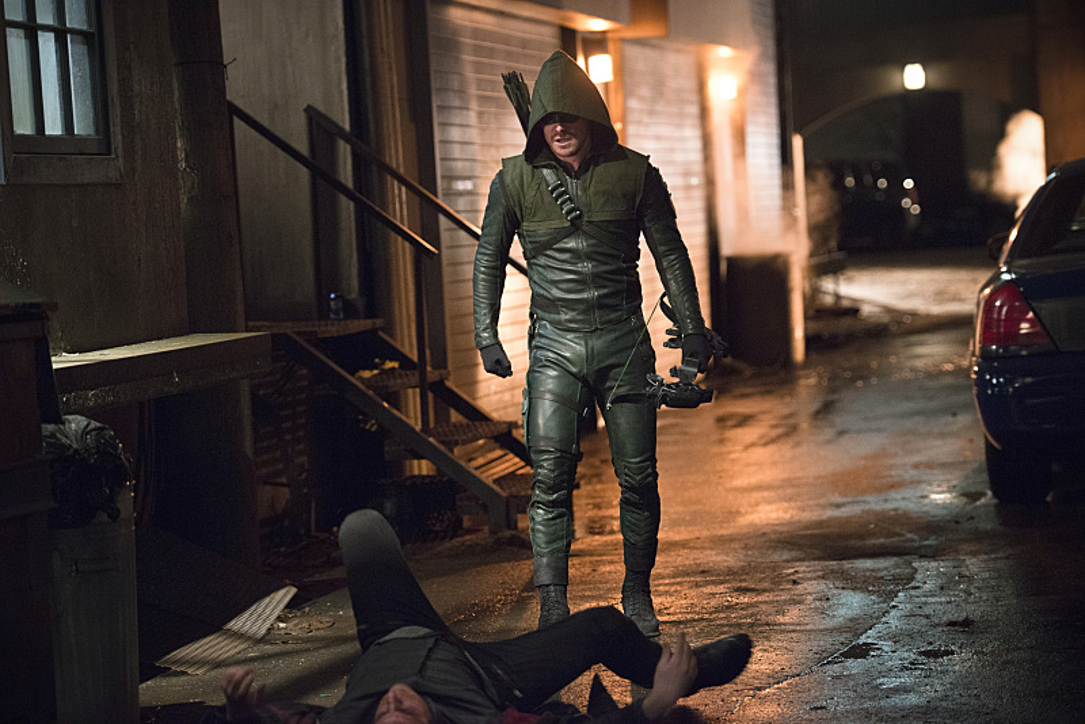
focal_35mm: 110
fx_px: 3316
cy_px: 362
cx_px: 542
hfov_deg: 18.6
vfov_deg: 12.5
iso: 4000
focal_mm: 110
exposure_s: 1/100
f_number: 2.8
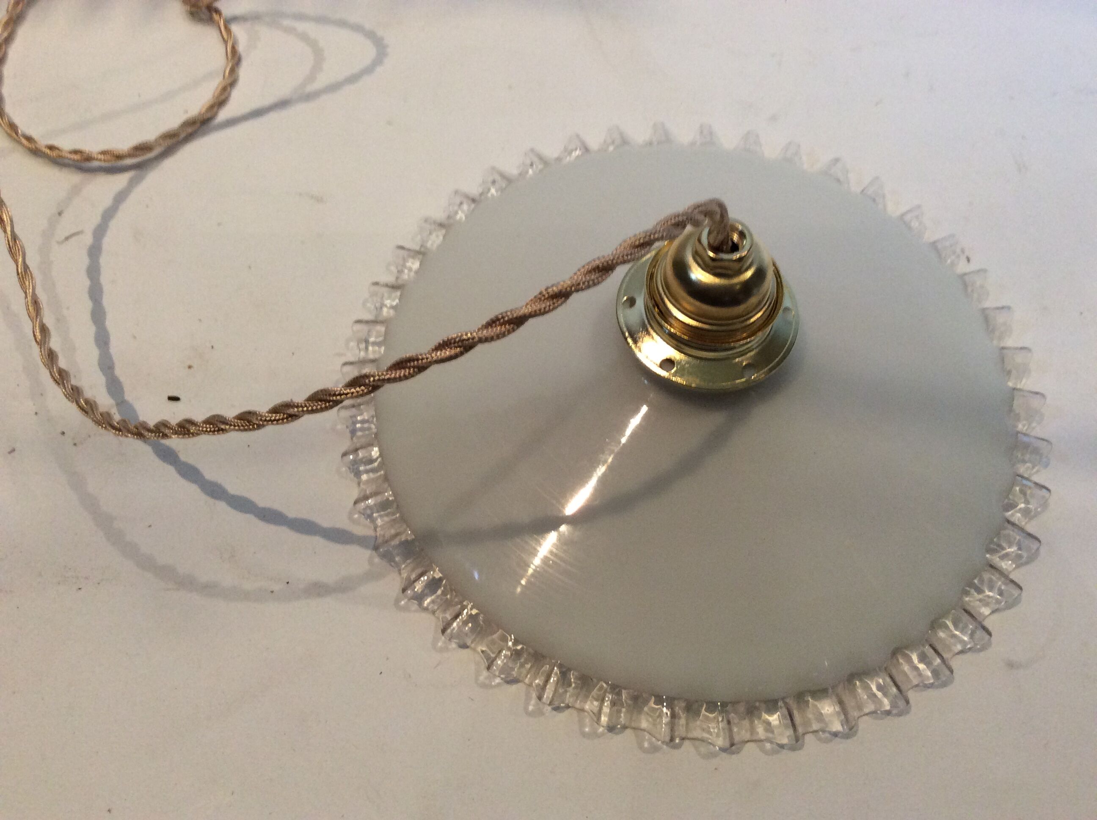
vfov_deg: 44.1
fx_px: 1013
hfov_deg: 56.9
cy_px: 410
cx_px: 548
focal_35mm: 32
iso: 125
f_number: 2.4
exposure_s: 1/25
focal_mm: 3.3
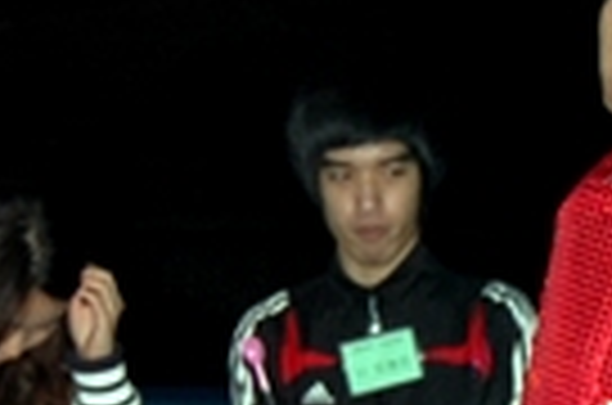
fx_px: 4223
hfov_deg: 8.2
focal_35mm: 249
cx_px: 819
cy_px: 364
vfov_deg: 5.5
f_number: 4.2
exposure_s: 1/60
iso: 400
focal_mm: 30
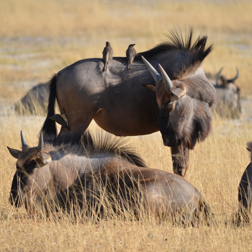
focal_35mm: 540
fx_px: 4448
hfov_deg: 3.2
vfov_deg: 3.2
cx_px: 136
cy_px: 126
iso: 200
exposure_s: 1/800
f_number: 7.1
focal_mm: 280
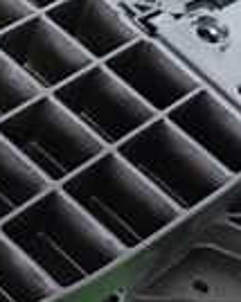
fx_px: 973
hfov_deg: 13.9
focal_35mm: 109
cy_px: 216
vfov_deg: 17.6
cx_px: 0
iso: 400
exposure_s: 1/30
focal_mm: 4.5
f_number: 2
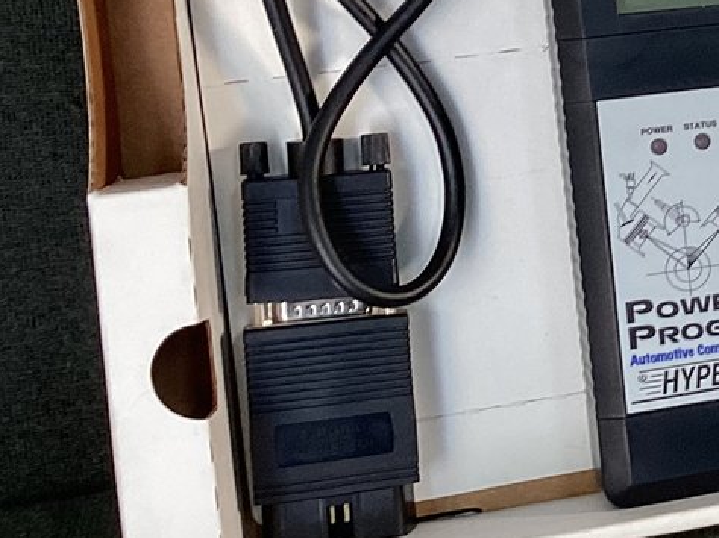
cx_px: 1093
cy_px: 25
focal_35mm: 99
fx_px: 2055
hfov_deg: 17.7
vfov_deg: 14.7
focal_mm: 3.3
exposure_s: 1/60
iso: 50
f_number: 2.4
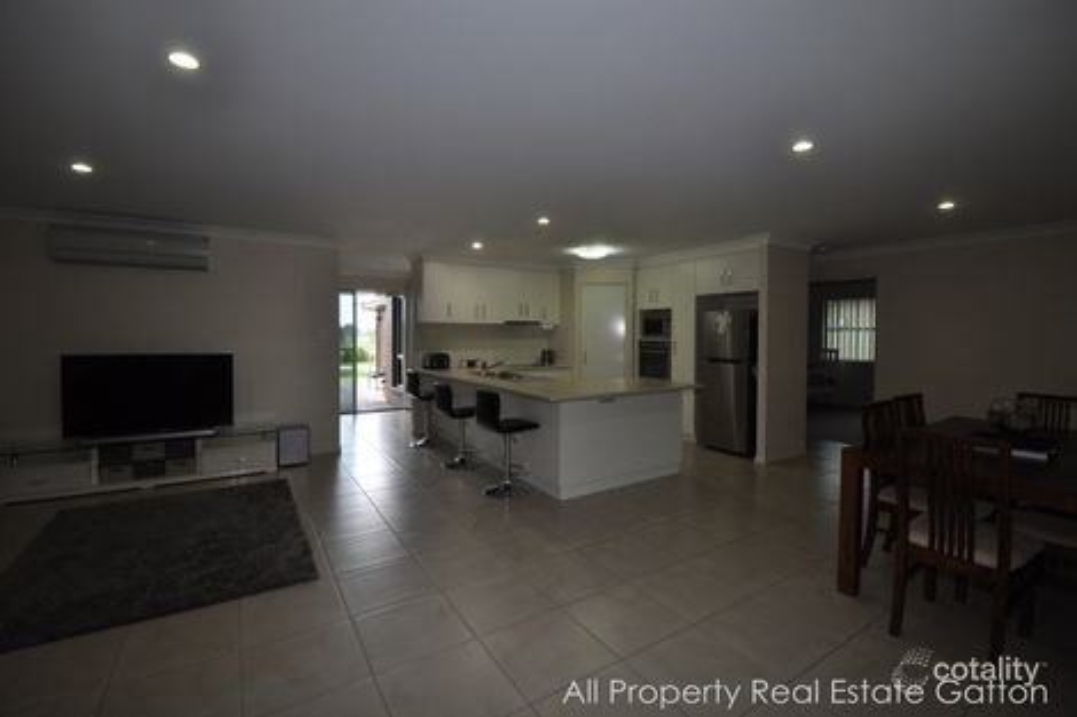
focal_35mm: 15
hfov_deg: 100.4
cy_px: 358
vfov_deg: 77.3
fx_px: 449
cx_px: 538
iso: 400
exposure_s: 1/100
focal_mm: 10
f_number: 5
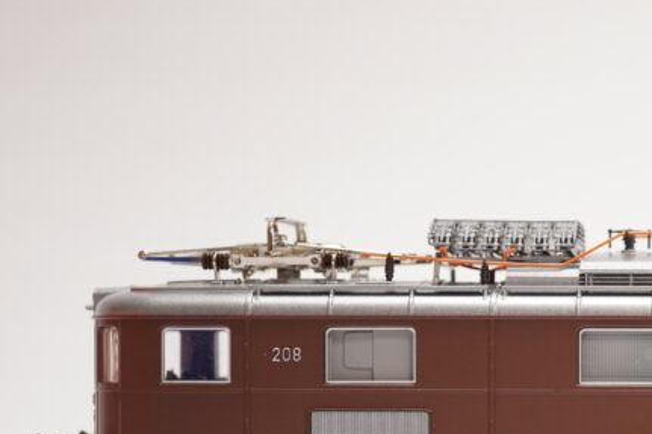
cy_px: 365
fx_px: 1937
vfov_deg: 12.7
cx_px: 738
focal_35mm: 107
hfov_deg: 18.3
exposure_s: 1/250
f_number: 4
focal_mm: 30
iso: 1000
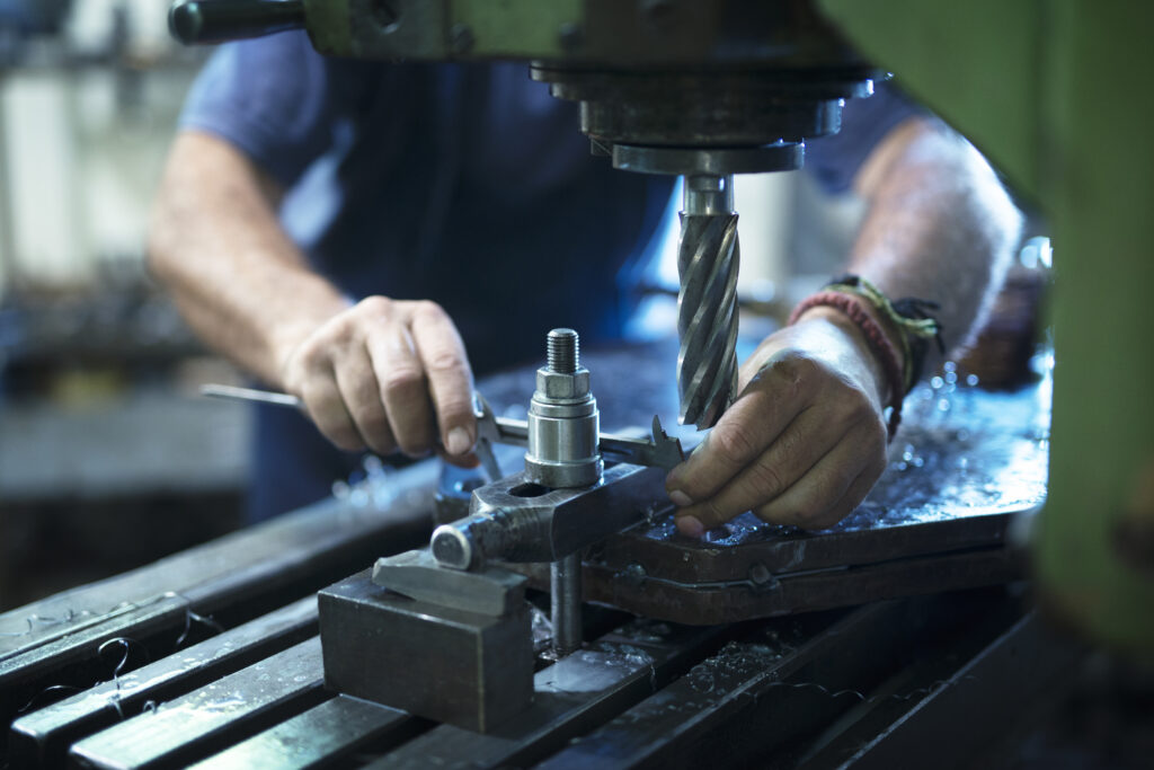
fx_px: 1603
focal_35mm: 50
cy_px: 385
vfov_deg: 27.0
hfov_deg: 39.6
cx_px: 577
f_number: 1.4
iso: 500
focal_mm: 50
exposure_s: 1/125
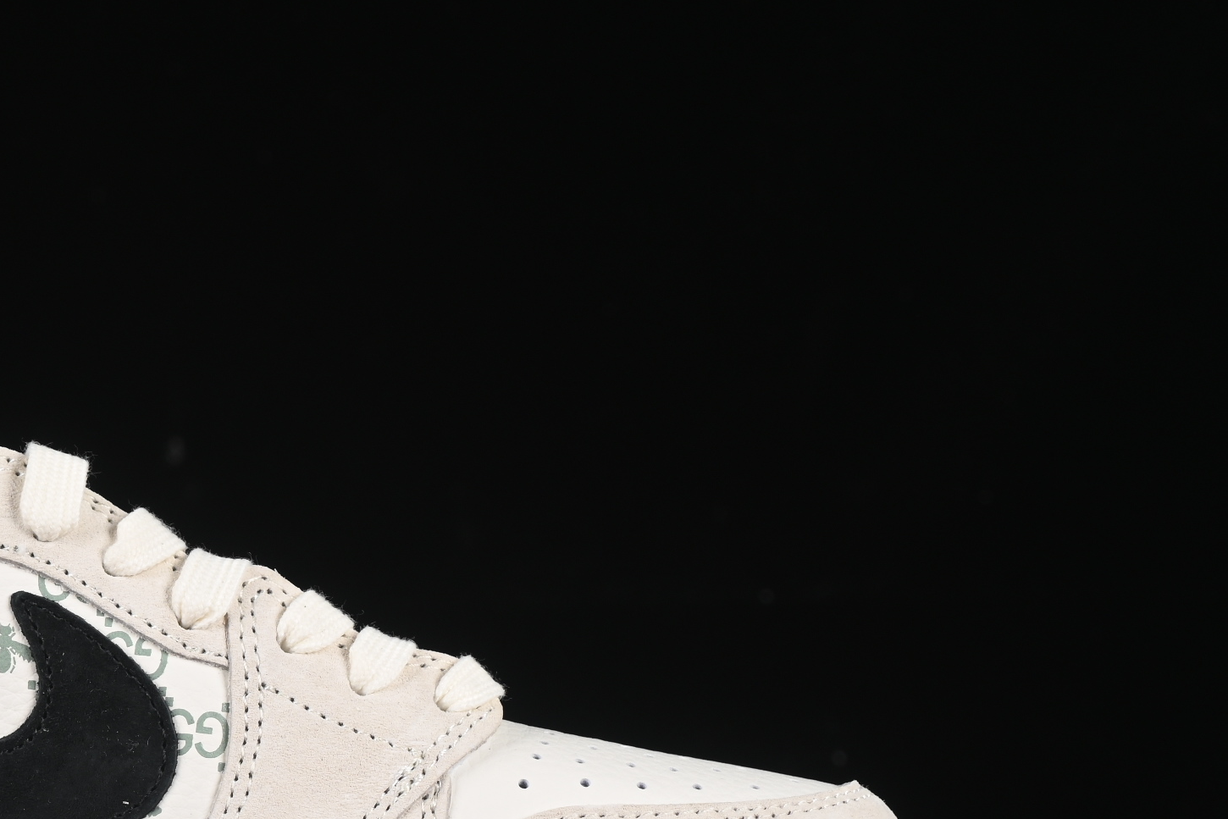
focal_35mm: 144
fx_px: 4912
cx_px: 101
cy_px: 591
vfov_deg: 9.5
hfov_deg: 14.1
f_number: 8
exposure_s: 1/80
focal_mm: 50
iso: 160
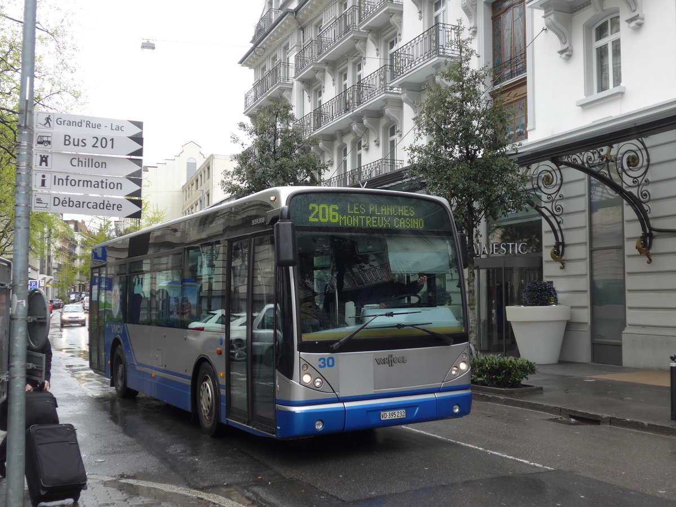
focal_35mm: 39
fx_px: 762
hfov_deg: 47.9
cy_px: 254
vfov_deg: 36.8
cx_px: 338
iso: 80
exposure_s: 1/250
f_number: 2.8
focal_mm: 8
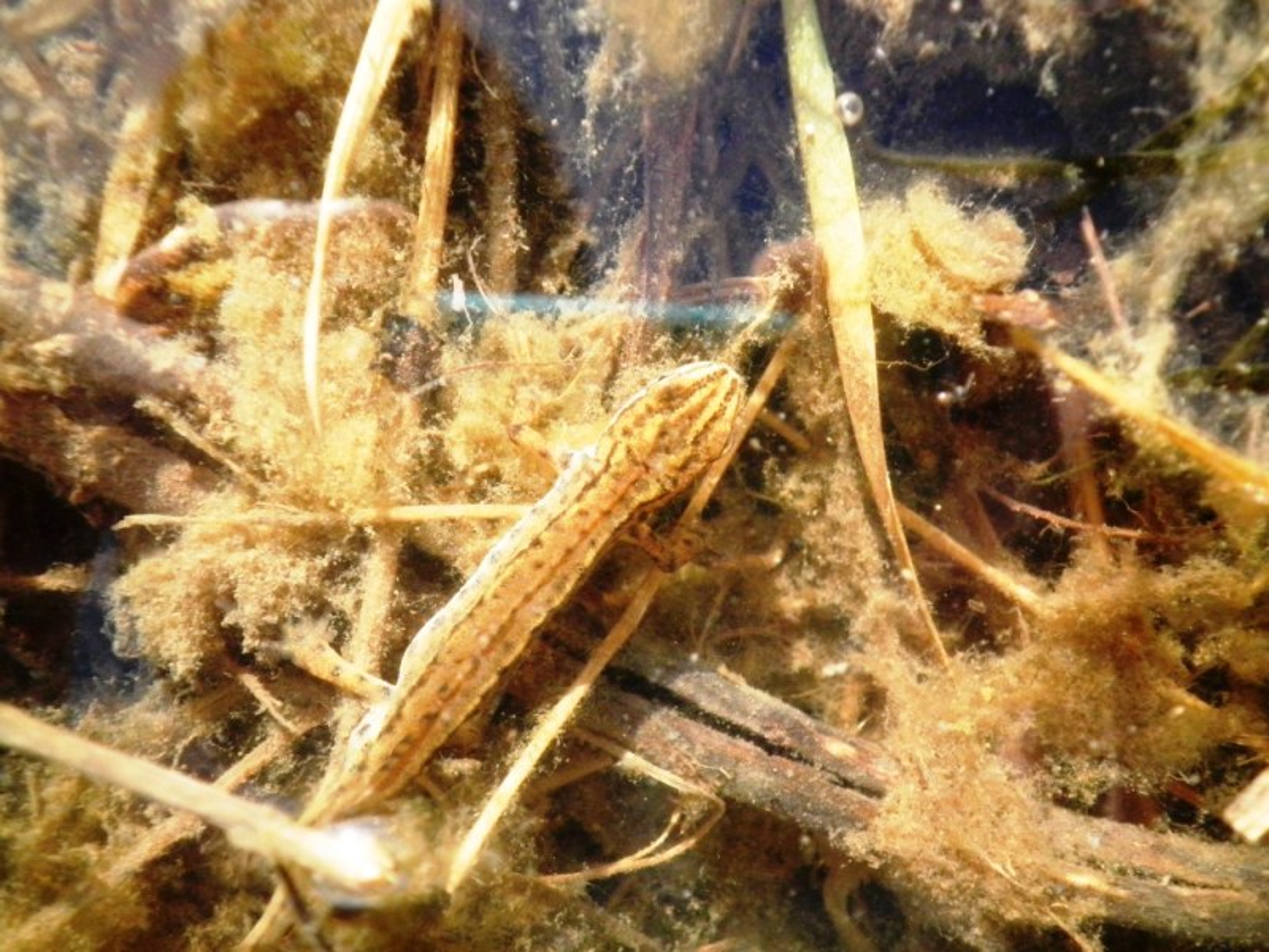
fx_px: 1136
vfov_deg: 45.4
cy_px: 476
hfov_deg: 58.4
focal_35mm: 31
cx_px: 634
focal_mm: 5.5
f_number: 2.8
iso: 400
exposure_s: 1/500
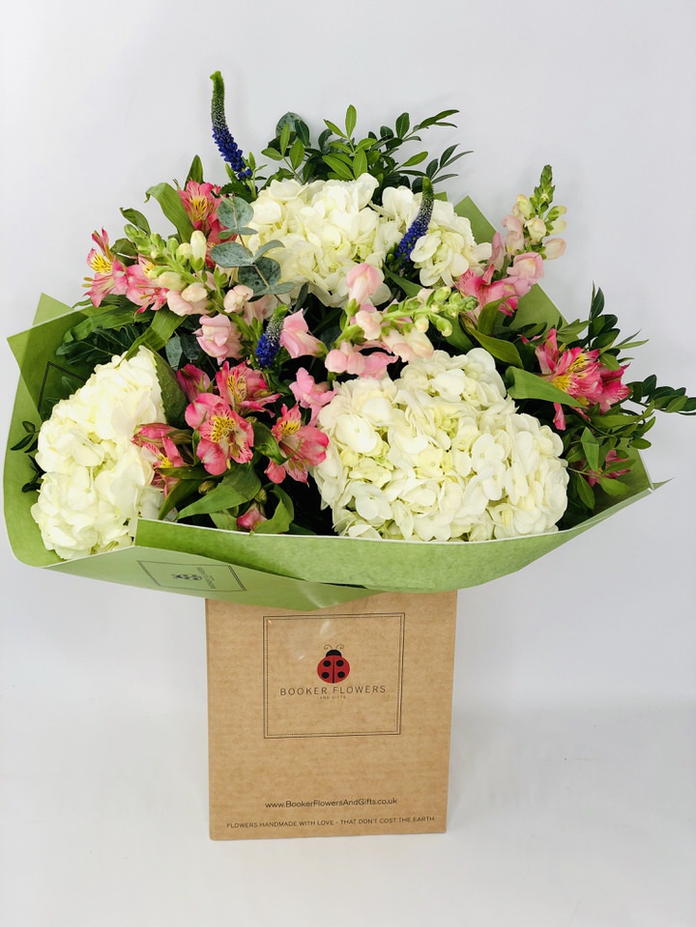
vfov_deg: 36.8
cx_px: 348
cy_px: 464
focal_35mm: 52
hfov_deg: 28.0
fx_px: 1394
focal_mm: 6
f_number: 2.4
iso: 20
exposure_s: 1/50
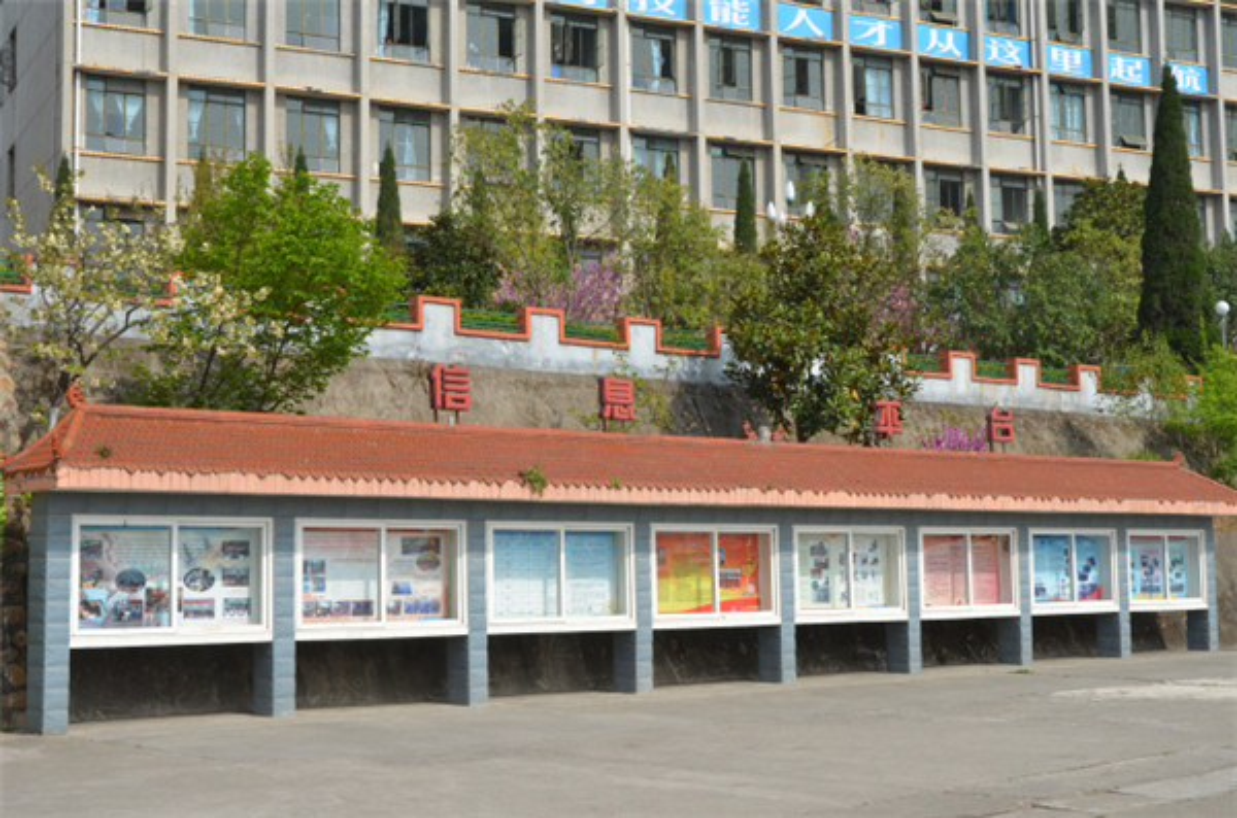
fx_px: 1800
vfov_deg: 25.6
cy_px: 409
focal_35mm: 52
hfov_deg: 37.9
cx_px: 618
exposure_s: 1/640
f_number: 13
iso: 640
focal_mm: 35
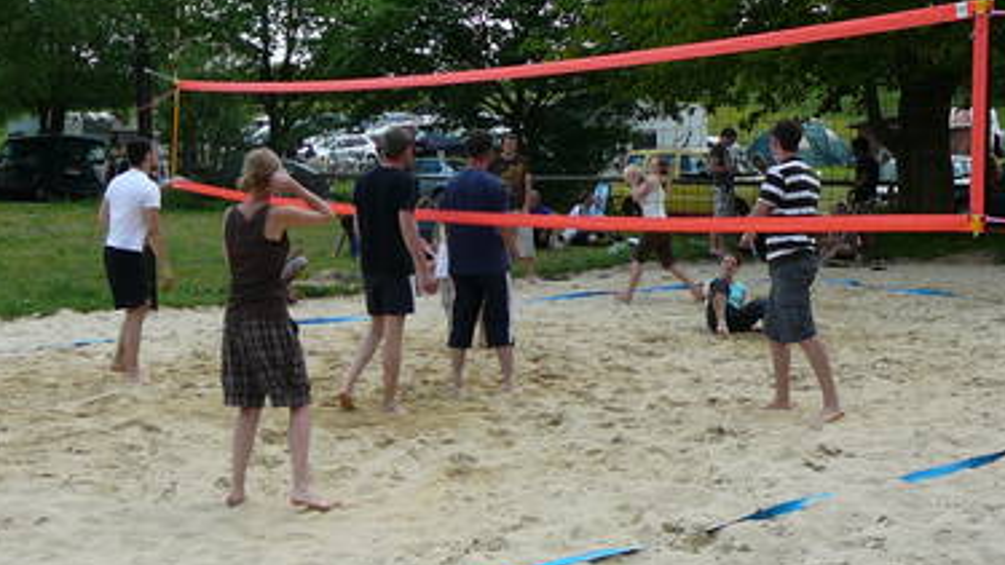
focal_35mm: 57
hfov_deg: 36.6
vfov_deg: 21.1
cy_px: 273
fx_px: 1519
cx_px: 523
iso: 80
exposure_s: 1/640
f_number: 3
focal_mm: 5.8
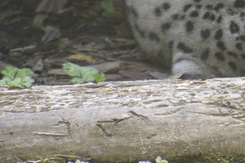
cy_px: -80
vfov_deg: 0.9
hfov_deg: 1.4
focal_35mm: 1471
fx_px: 10001
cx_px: 358
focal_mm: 300
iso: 450
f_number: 6.3
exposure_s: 1/125
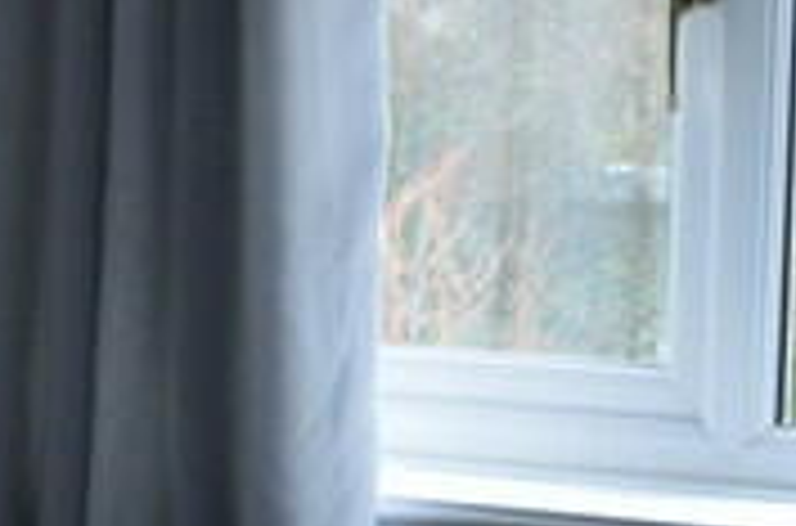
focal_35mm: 174
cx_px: 153
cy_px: 654
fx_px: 3837
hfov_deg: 11.8
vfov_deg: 7.8
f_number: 7.1
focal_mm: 20
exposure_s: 1/25
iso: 400
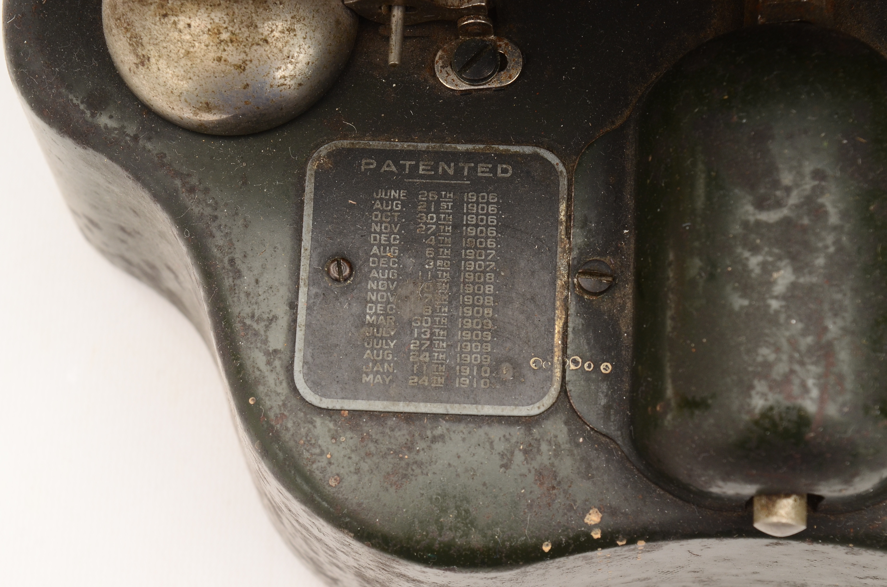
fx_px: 2028
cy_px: 294
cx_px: 444
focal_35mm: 82
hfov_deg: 24.7
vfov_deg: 16.5
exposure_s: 1/60
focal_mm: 55
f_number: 10
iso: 320
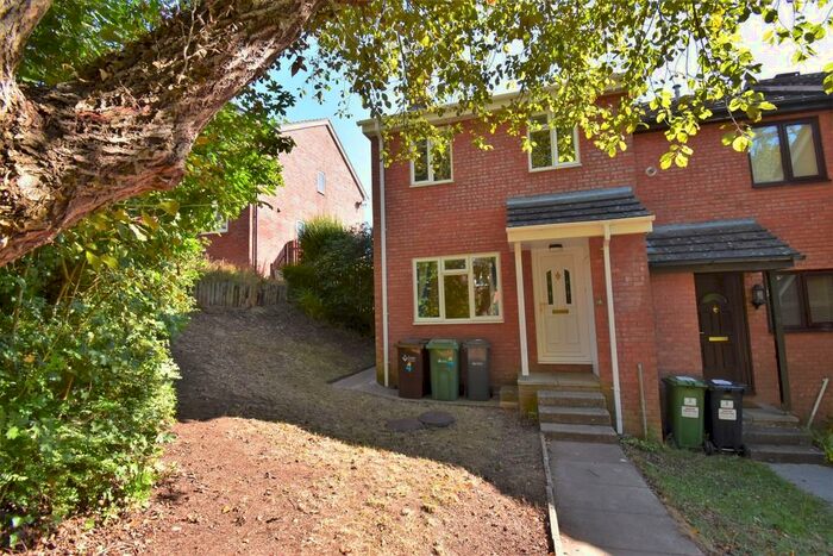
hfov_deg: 100.4
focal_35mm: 15
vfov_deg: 77.4
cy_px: 278
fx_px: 347
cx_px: 416
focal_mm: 10
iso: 400
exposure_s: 1/125
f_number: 9
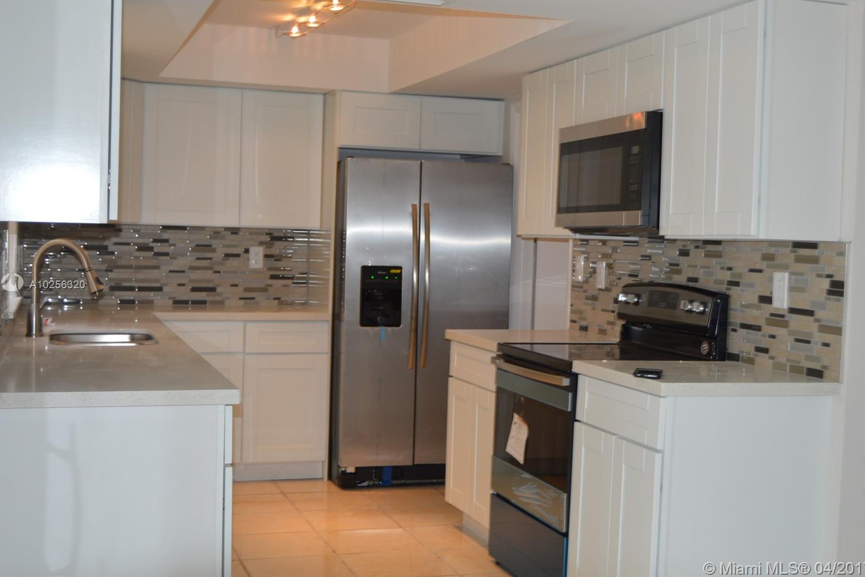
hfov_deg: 41.5
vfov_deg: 28.4
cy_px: 286
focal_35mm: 48
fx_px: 1142
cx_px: 440
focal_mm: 31
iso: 450
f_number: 4.2
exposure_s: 1/60
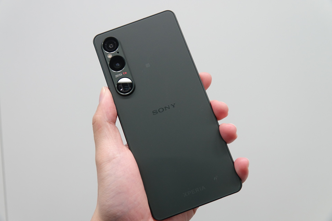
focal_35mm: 32
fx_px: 295
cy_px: 110
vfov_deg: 41.1
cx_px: 166
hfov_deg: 58.7
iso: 400
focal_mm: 11.77
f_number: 2.8
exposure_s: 1/40
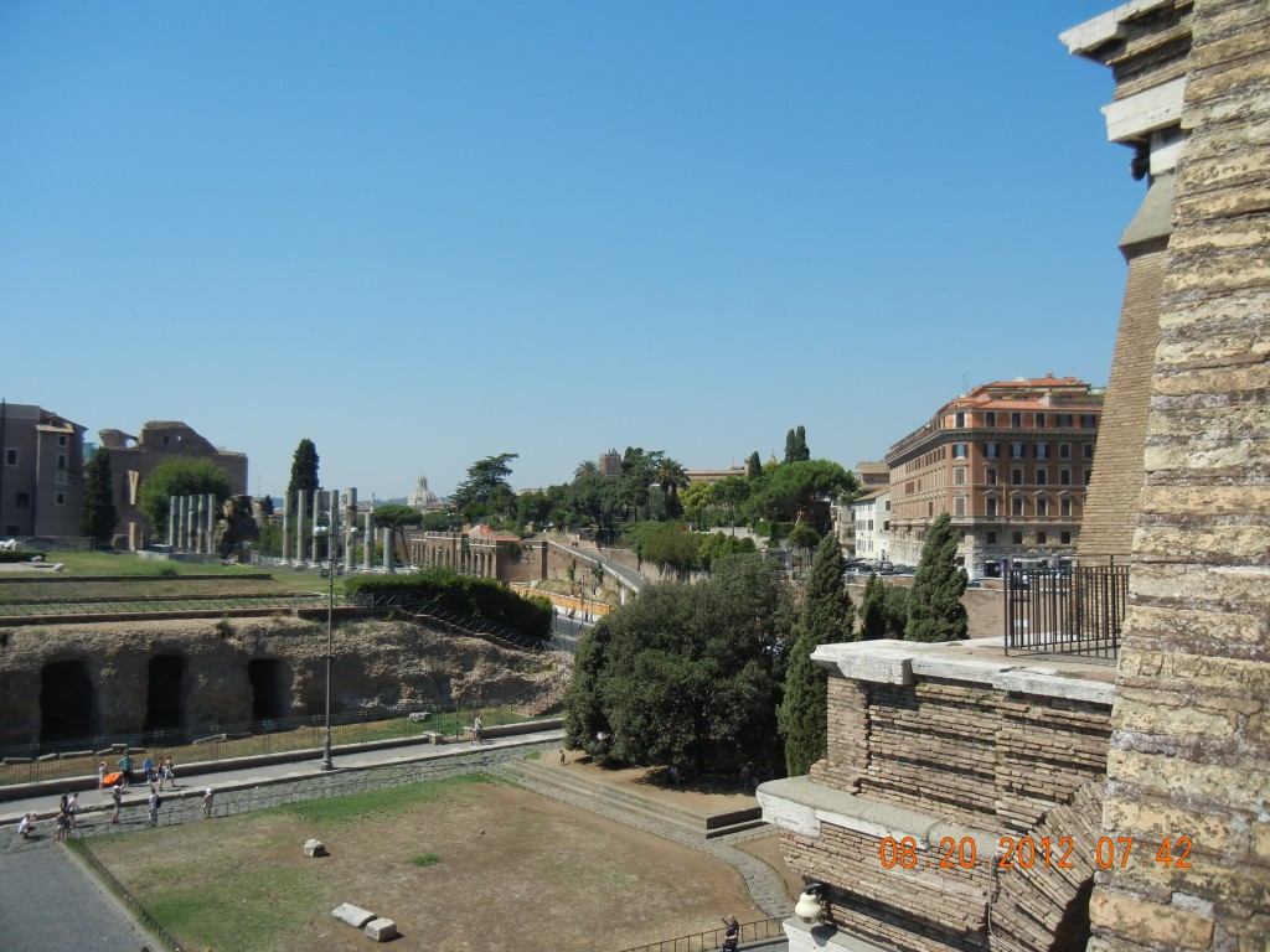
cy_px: 476
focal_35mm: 30
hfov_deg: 60.0
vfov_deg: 46.8
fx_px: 1101
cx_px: 635
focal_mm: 5.4
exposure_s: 1/446
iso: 160
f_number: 7
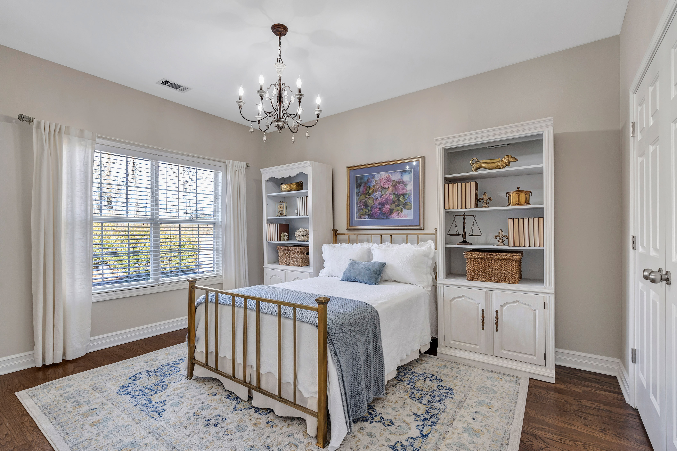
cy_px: 226
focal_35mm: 16
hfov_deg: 96.7
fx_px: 301
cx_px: 338
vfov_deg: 73.7
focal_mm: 16
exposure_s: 1/13
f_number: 9
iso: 500
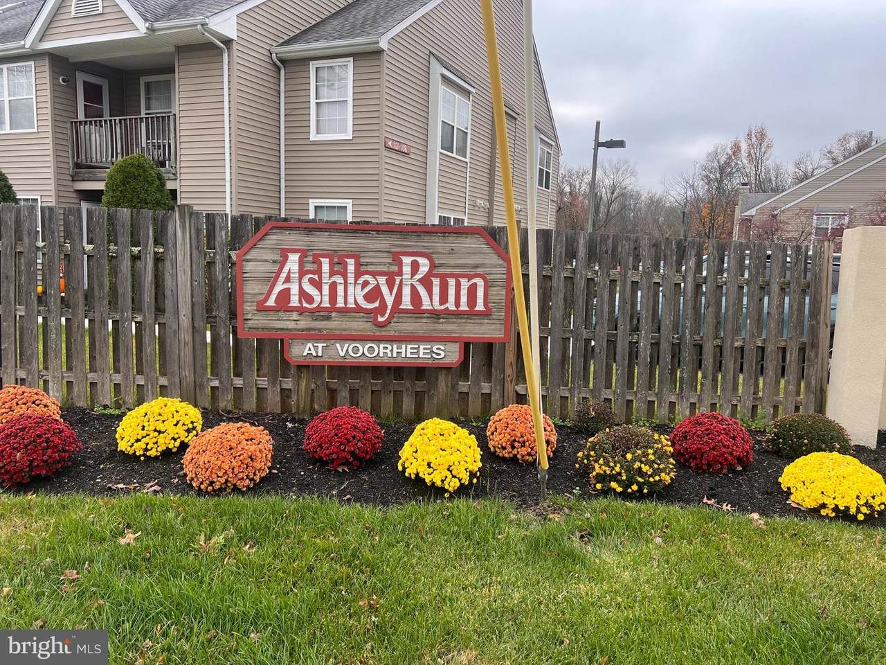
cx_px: 443
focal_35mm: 26
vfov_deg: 53.1
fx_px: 665
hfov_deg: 67.3
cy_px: 332
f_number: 1.5
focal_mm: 5.7
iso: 50
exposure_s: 1/853
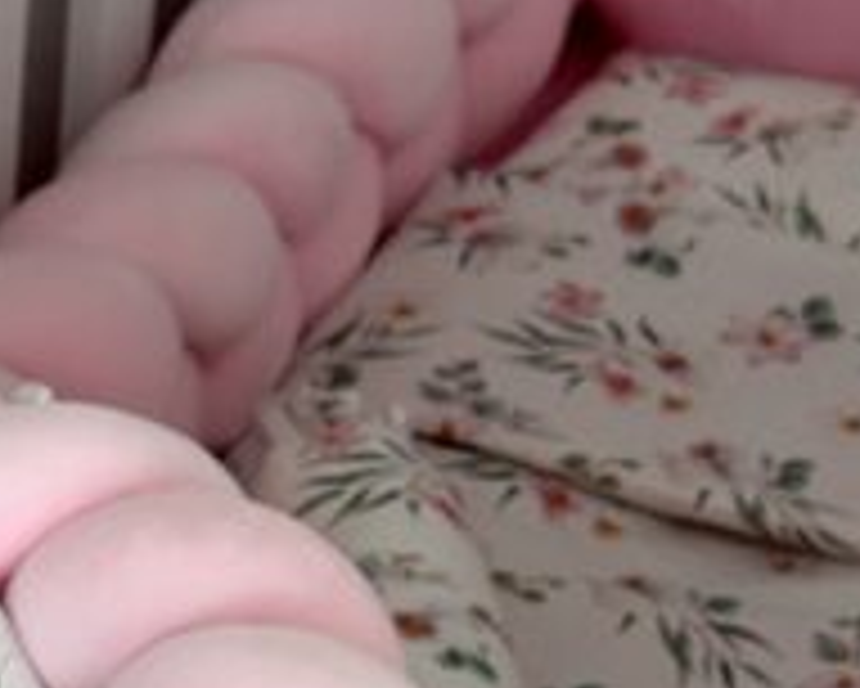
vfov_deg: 7.5
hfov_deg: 9.7
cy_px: 1502
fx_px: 4991
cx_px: -189
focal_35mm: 196
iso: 64
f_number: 1.78
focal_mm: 6.76
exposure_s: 1/263
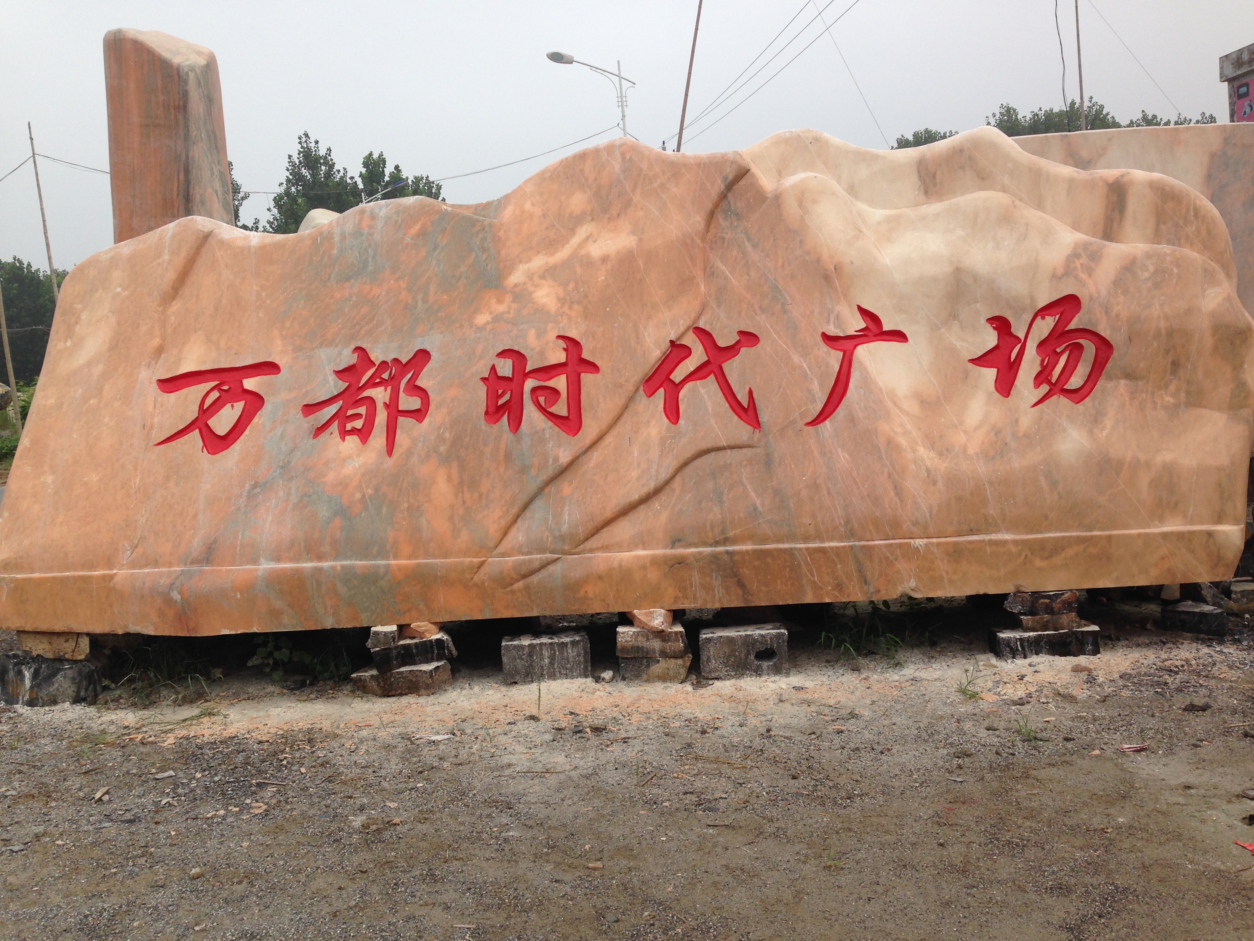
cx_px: 627
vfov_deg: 42.9
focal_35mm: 33
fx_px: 1195
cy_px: 470
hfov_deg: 55.4
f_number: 2.4
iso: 50
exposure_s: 1/645
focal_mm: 4.12
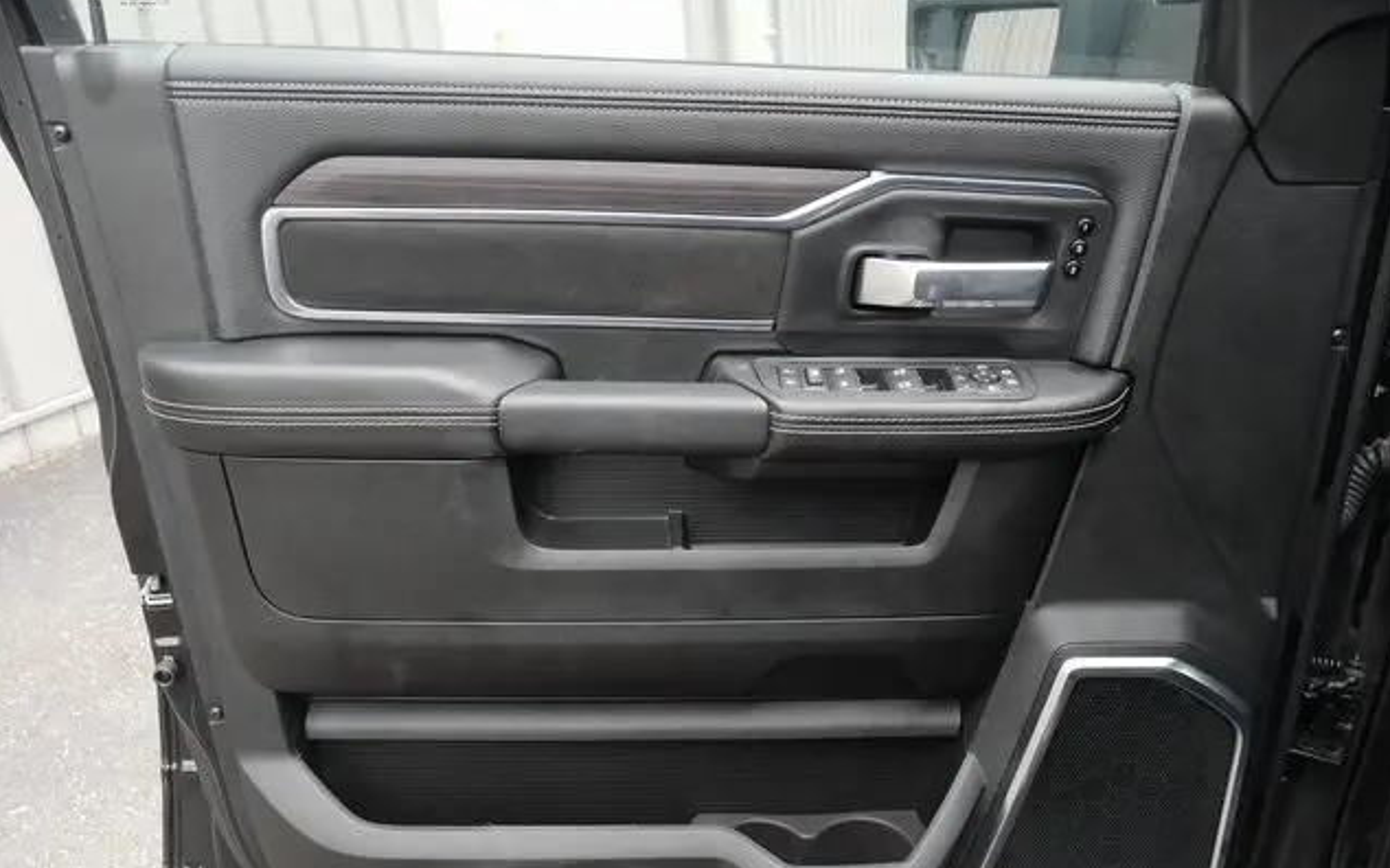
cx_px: 699
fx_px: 1136
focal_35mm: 30
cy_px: 503
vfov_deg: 41.7
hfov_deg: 62.9
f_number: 5
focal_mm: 14
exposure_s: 1/60
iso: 800
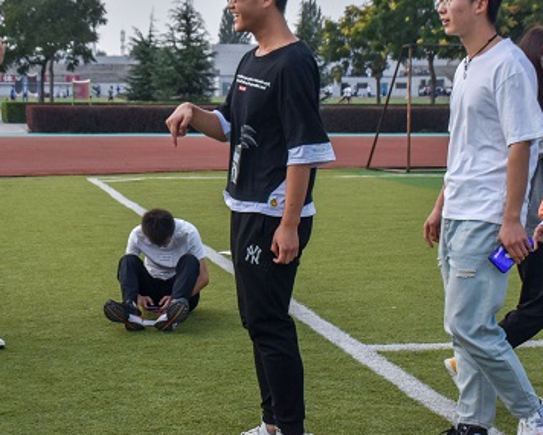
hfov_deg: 22.1
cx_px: 154
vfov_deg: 17.8
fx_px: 1382
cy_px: 147
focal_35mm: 86
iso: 400
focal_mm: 34
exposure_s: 1/1000
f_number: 9
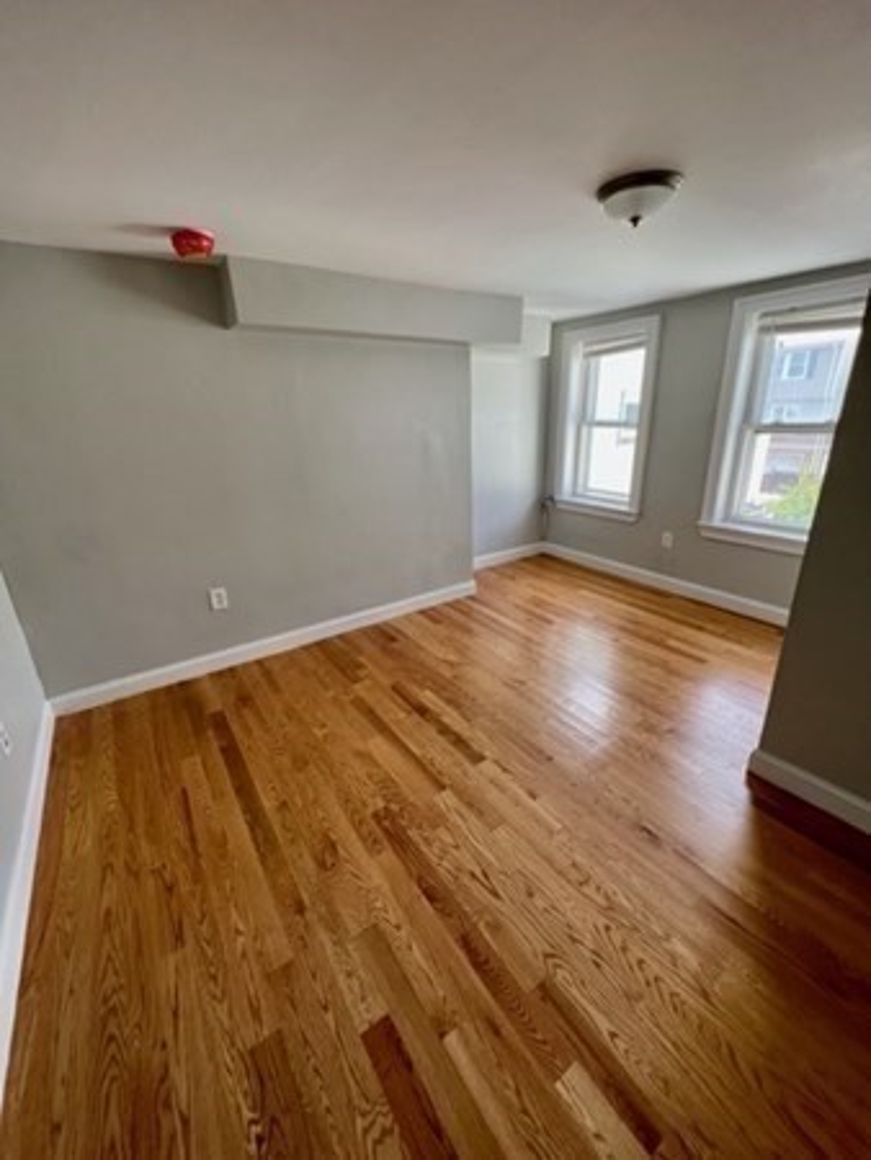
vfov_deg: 106.2
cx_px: 436
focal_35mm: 13
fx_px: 436
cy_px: 580
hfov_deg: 90.0
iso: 40
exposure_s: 1/99
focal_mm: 1.57
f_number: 1.8
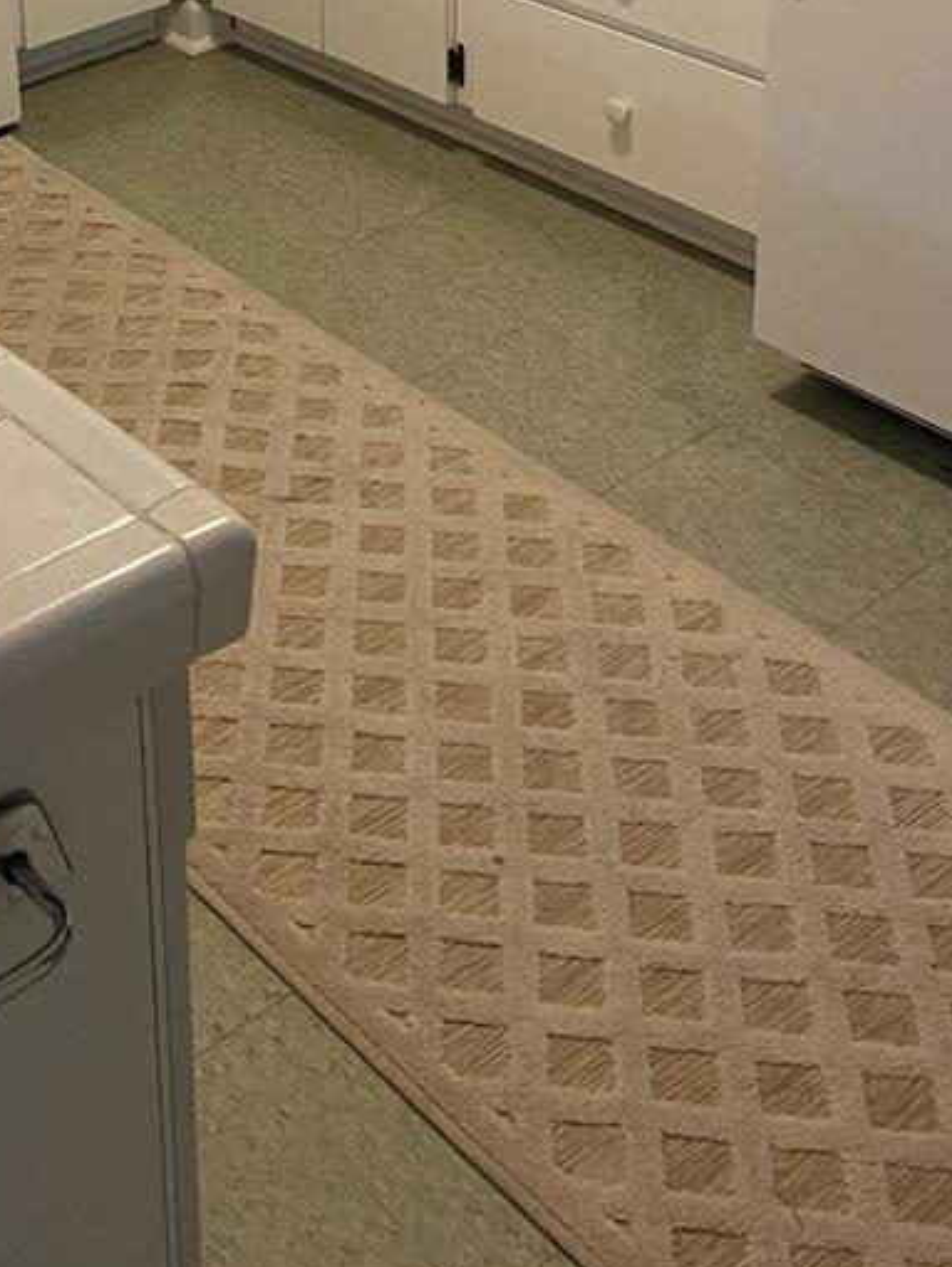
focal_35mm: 61
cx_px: 52
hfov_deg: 23.3
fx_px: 2234
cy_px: -146
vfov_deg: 28.6
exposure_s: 1/60
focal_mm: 4.25
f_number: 1.8
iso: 160
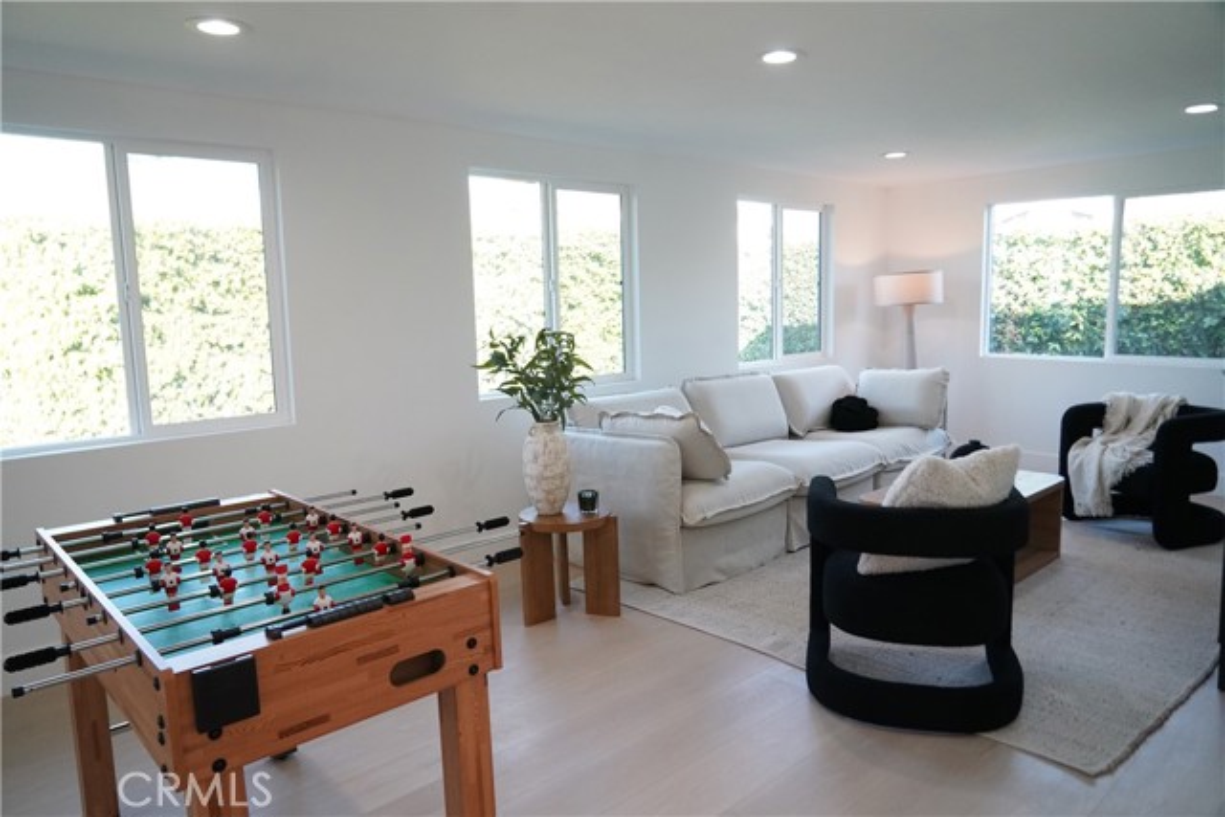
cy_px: 408
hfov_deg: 73.7
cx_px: 612
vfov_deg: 53.2
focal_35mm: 24
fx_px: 817
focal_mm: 24
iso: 5000
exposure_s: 1/800
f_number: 4
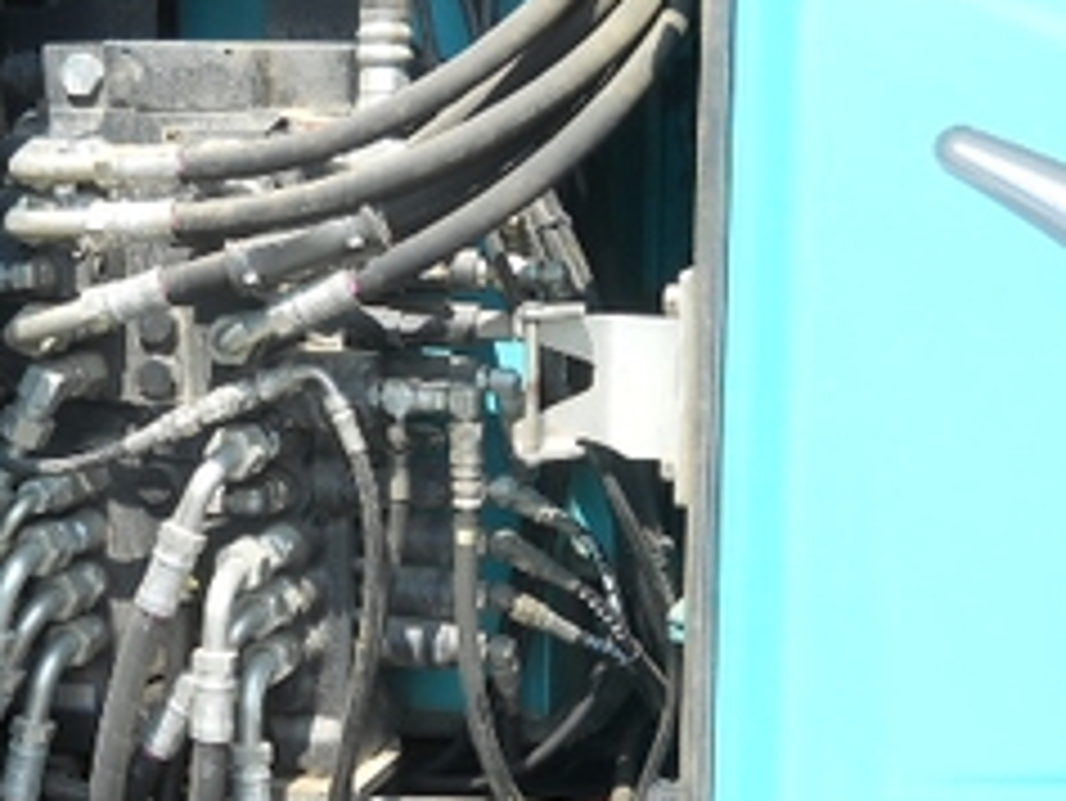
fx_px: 2557
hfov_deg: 23.3
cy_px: 472
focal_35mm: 83
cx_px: 252
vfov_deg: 17.8
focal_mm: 6.72
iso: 80
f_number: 3.1
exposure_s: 1/400
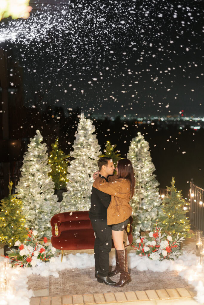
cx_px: 102
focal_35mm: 50
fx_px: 425
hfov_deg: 27.0
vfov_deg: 39.6
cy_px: 152
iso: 1600
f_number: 1.6
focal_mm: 50
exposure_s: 1/160
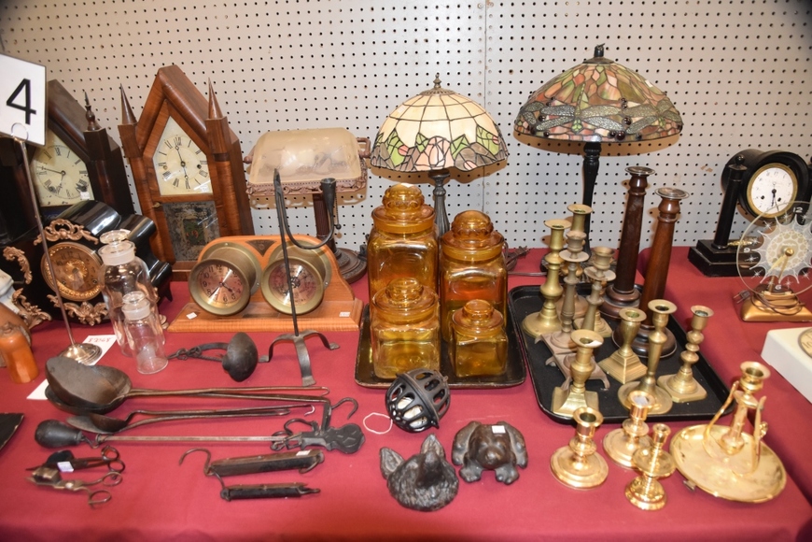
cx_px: 406
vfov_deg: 53.1
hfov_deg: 73.7
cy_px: 271
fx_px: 541
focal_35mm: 24
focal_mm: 16
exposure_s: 1/60
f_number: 3.5
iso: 1600
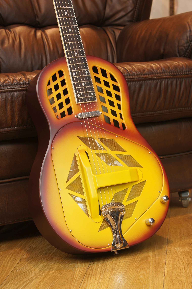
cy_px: 144
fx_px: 662
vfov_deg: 24.6
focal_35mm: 82
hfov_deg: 16.5
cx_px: 96
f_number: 6.3
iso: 100
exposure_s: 1/8
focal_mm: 55
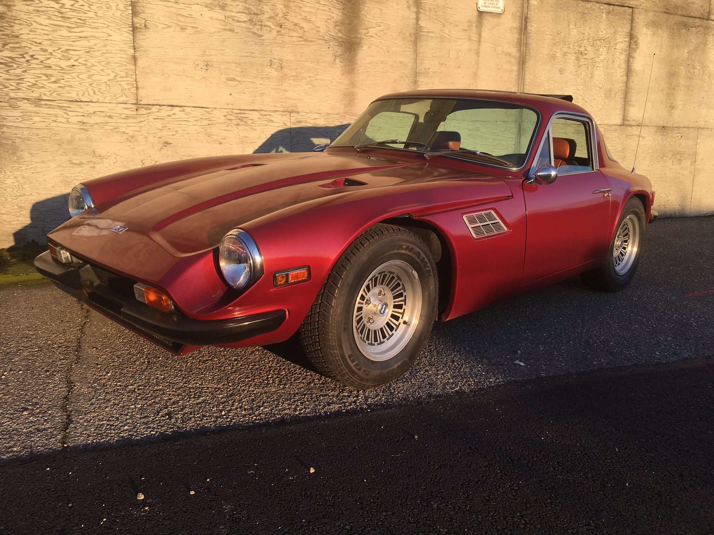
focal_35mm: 29
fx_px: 598
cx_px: 357
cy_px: 268
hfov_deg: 61.7
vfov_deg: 48.2
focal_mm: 4.15
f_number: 2.2
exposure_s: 1/578
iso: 25
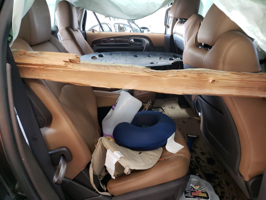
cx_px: 133
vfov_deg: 53.1
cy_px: 100
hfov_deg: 67.3
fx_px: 200
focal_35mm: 26
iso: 210
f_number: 1.5
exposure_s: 1/60.2
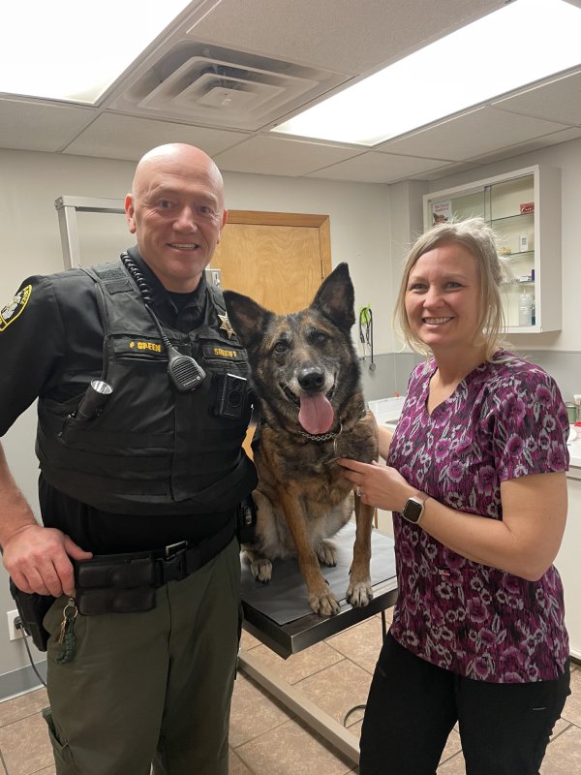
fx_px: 582
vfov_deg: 67.3
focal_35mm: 26
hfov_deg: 53.1
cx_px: 290
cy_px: 388
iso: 160
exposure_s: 1/60
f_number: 1.6
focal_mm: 4.2
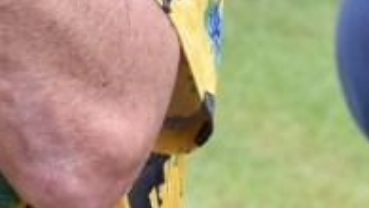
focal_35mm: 417
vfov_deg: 2.9
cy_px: -488
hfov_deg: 5.1
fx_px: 4084
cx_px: -276
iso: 360
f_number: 8
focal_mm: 45
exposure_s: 1/250
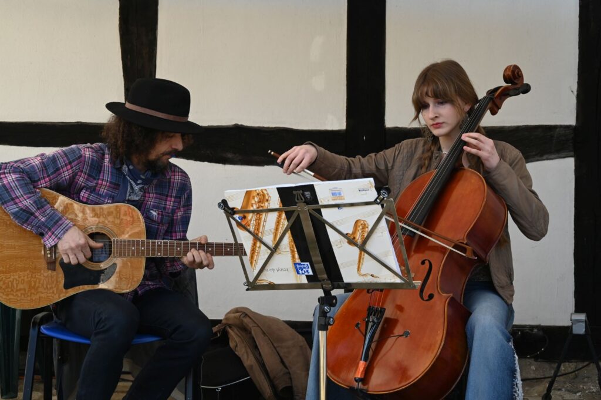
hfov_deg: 38.9
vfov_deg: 26.4
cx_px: 300
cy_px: 200
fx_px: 851
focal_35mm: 51
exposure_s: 1/320
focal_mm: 51
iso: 640
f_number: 9
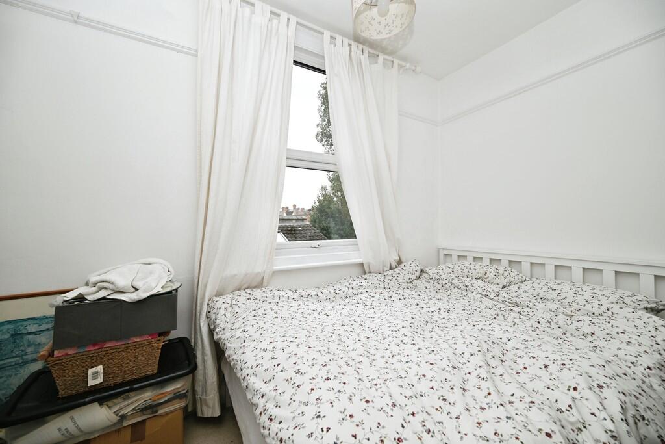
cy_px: 222
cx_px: 332
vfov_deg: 81.2
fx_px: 259
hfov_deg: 104.2
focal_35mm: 14
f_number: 5.6
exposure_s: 1/125
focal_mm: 14
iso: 100
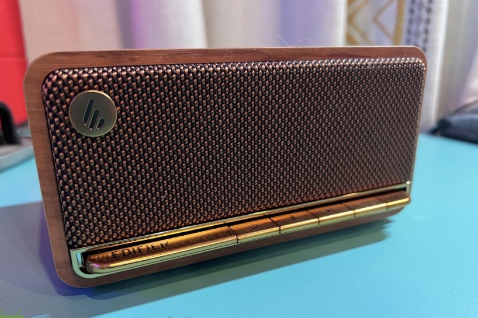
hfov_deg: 65.5
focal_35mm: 28
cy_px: 177
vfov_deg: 46.3
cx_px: 234
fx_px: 372
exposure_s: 1/59
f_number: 1.5
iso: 400
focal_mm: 5.7
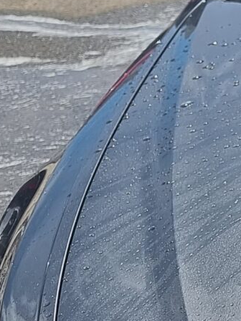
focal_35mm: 137
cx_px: 577
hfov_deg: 9.6
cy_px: 184
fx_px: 1272
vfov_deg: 14.4
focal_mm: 6.7
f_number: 1.8
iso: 50
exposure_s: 1/954
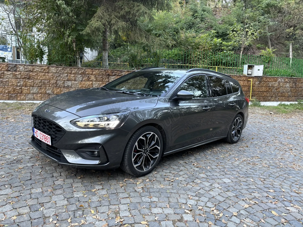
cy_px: 114
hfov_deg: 67.3
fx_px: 228
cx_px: 152
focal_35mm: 26
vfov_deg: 53.1
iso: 125
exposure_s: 1/106
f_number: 1.6
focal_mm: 5.96
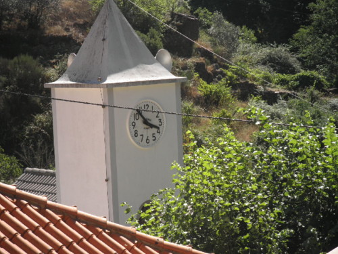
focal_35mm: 102
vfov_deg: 14.5
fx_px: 996
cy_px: 127
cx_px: 169
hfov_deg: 19.3
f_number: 5.3
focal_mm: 18.3
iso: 64
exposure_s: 1/200
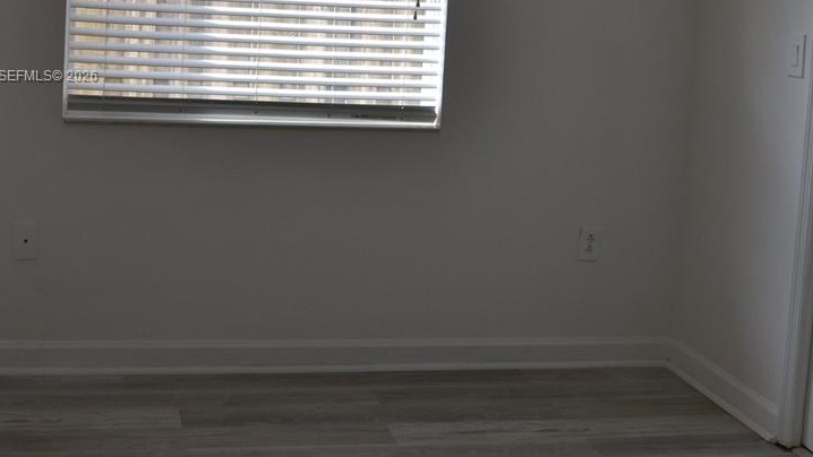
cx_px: 369
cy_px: 77
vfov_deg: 18.9
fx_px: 1358
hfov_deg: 33.3
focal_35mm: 63
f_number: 5.6
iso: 250
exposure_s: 1/125
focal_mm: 24
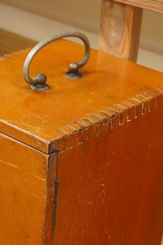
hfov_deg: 13.9
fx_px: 666
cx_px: 42
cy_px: 217
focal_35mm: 98
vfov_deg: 20.4
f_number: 8
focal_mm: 30
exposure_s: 1/125
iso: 2500
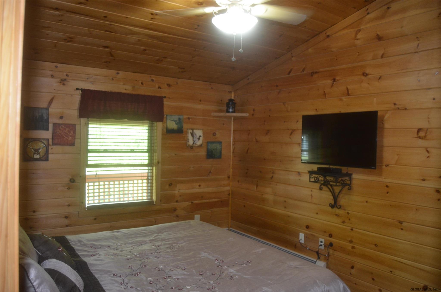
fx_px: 330
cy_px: 146
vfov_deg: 47.7
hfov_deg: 67.5
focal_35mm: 27
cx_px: 220
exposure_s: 1/60
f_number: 4
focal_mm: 18
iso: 720
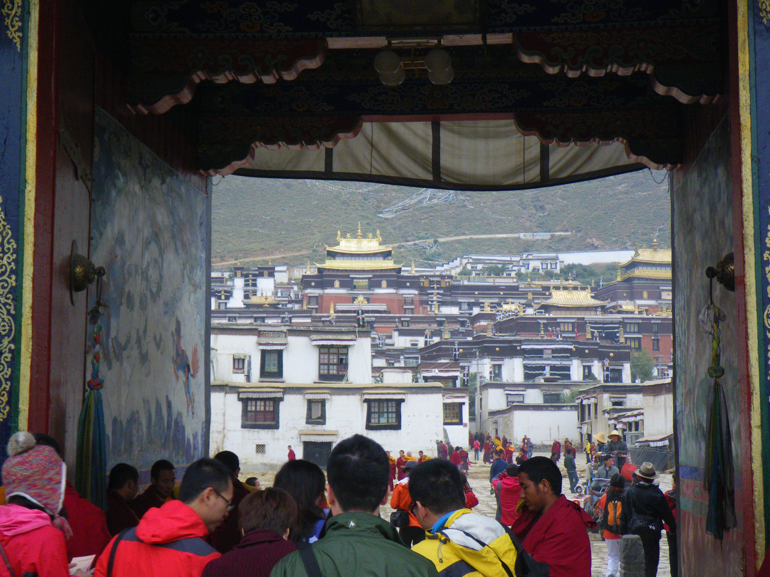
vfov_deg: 23.7
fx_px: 1379
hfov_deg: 31.2
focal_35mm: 62
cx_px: 385
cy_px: 288
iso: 250
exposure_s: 1/80
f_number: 4.6
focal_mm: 11.1
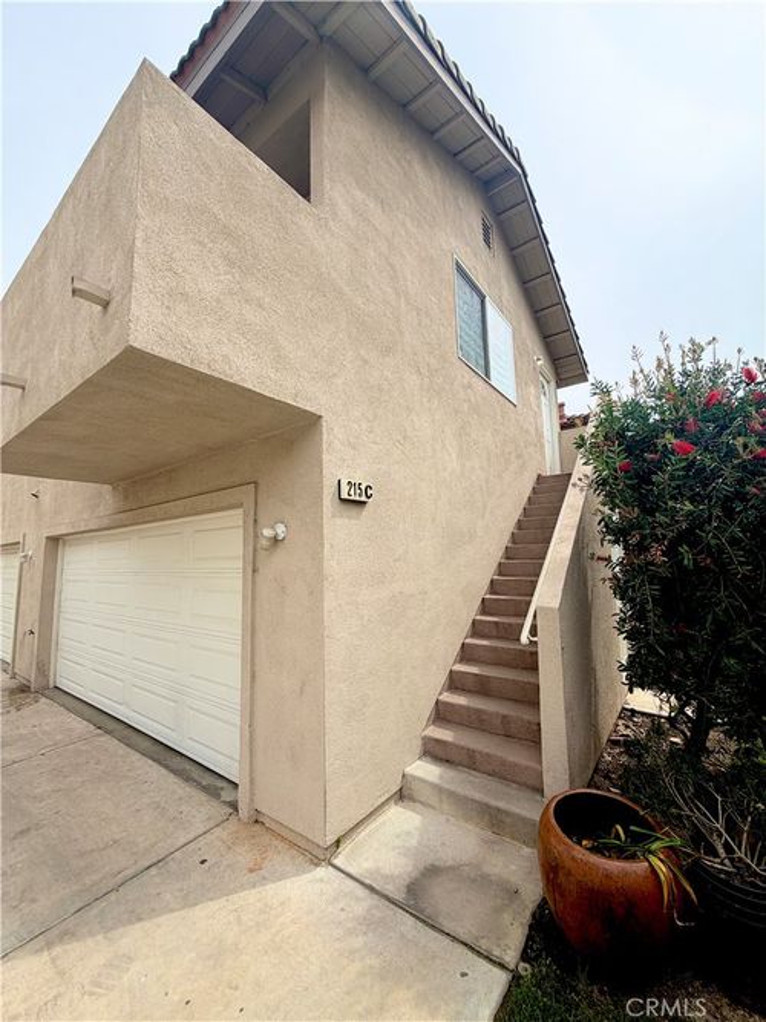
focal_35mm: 14
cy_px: 511
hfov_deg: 85.7
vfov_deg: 102.1
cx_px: 383
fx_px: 413
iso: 25
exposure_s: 1/809
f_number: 2.2
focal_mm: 2.22
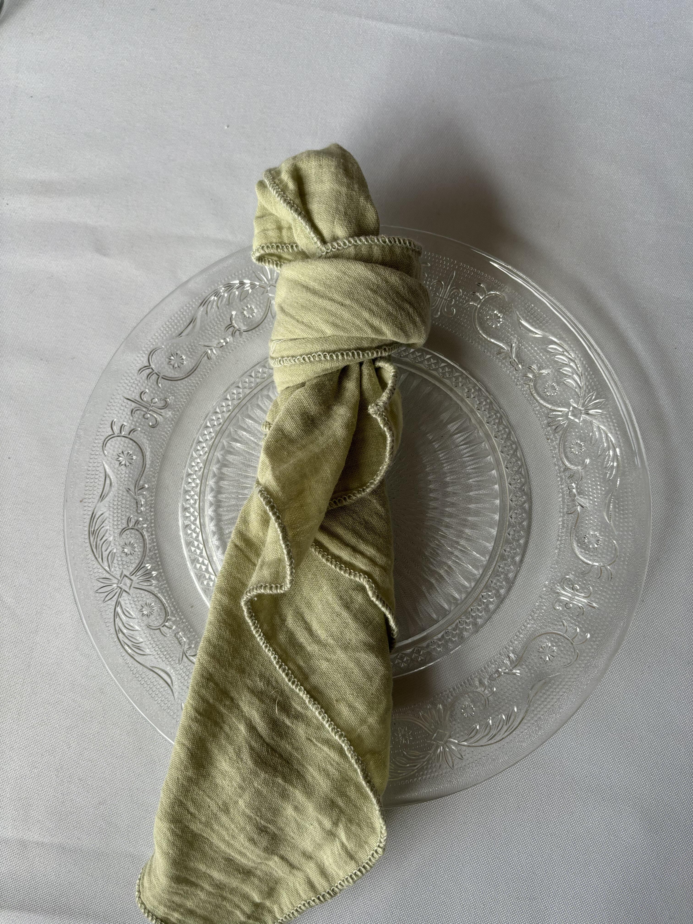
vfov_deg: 67.3
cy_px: 462
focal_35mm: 26
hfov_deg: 53.1
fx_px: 694
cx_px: 346
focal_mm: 5.96
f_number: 1.6
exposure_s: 1/291
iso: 50
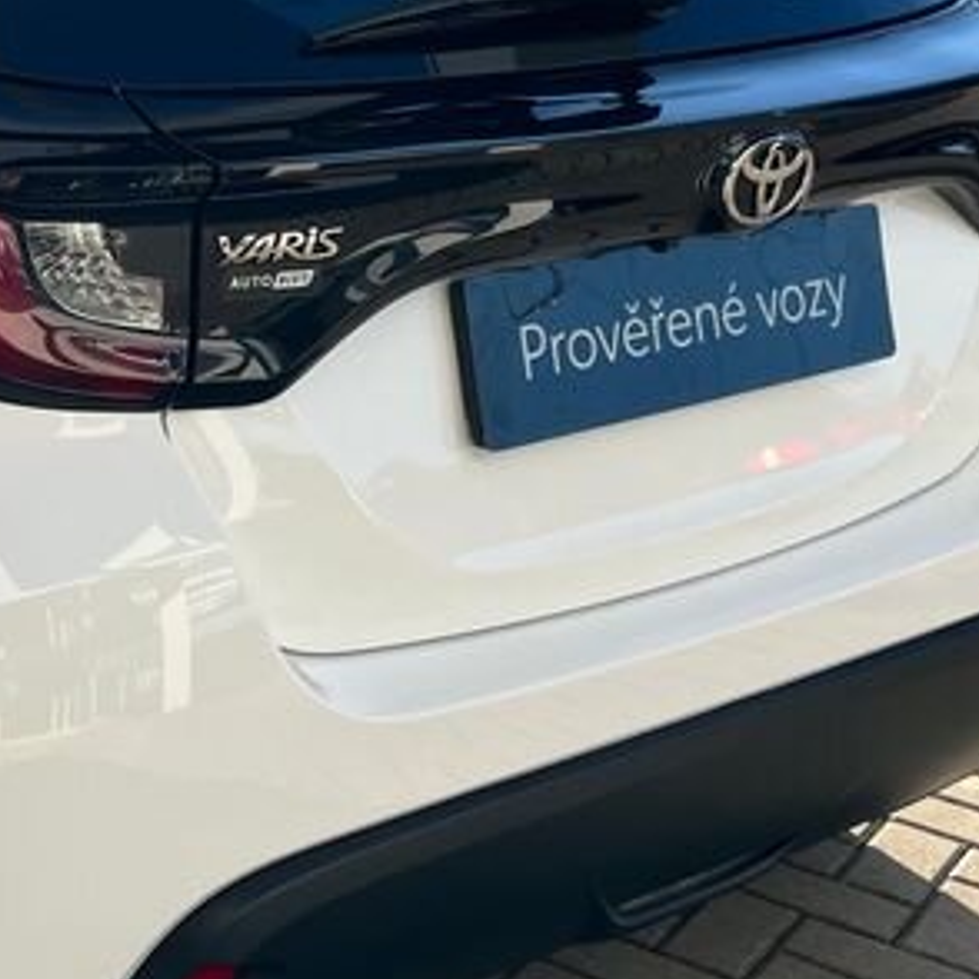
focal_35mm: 80
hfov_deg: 20.8
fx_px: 2560
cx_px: -33
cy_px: 366
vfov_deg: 21.6
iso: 50
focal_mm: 5.1
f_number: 1.6
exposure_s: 1/1372
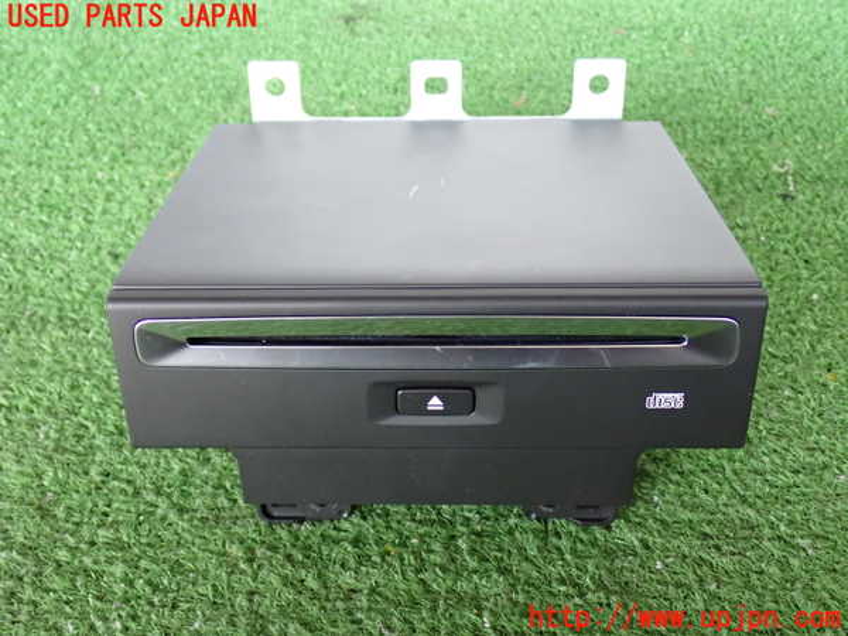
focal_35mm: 44
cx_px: 424
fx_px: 1078
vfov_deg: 32.9
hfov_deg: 42.9
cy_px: 318
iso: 640
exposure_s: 1/40
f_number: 2.9
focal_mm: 7.84
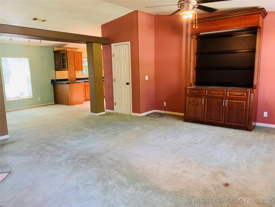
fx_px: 207
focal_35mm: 26
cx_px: 138
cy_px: 104
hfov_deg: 67.3
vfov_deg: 53.1
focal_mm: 4.25
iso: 250
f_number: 1.8
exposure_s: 1/40
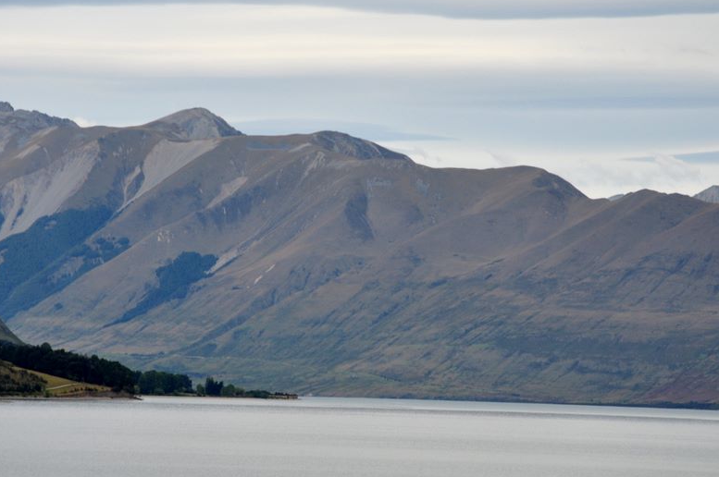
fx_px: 4142
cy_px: 245
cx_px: 365
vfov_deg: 6.6
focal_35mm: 208
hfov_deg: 9.9
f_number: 9
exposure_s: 1/125
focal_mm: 105
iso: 200
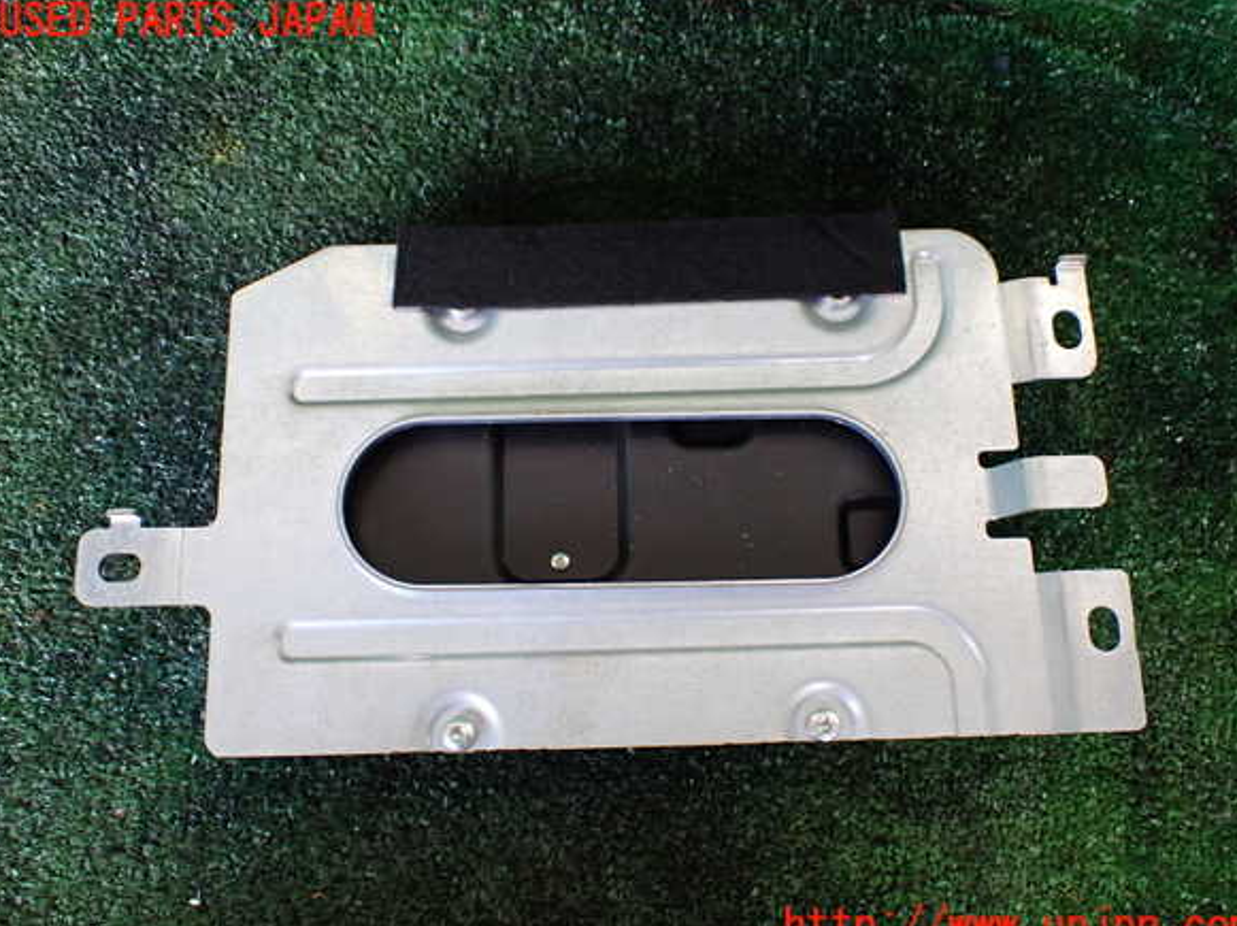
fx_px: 1107
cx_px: 626
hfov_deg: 58.4
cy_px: 475
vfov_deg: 45.4
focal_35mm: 31
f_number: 2.3
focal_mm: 5.4
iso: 400
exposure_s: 1/125
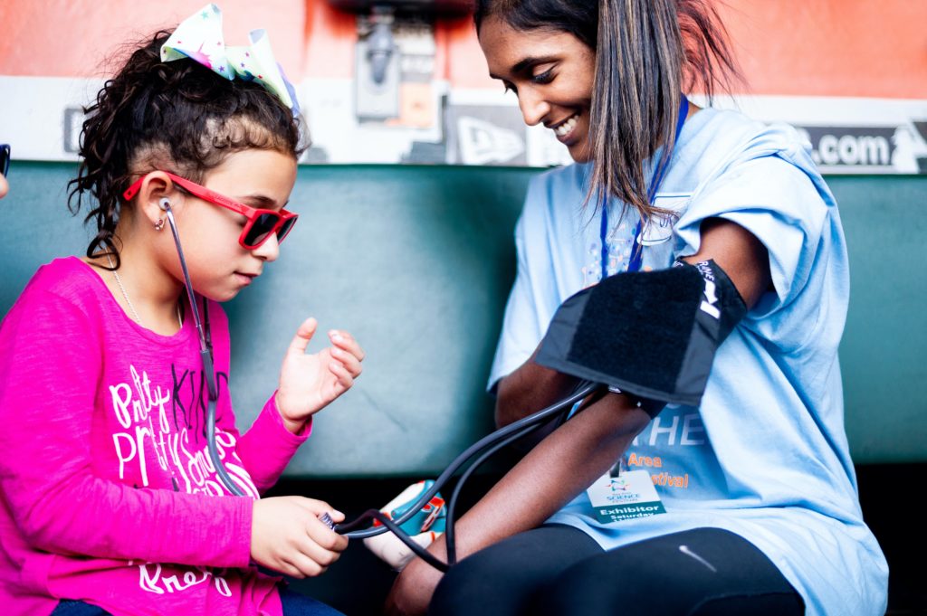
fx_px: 1286
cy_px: 308
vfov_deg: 26.9
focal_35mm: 50
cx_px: 464
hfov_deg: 39.6
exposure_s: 1/750
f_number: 2
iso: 1100
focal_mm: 50
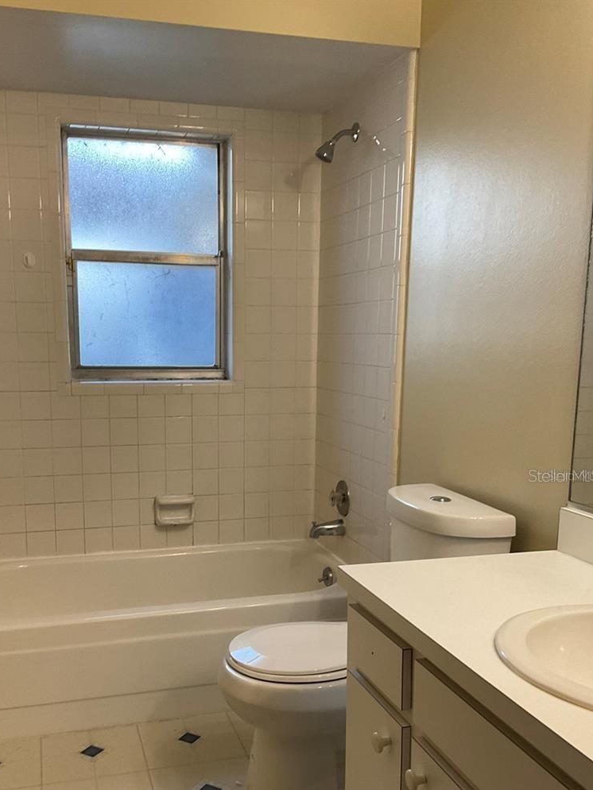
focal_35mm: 35
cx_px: 246
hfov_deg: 40.6
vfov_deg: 52.2
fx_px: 799
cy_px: 475
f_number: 1.8
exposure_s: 1/60
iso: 80
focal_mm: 3
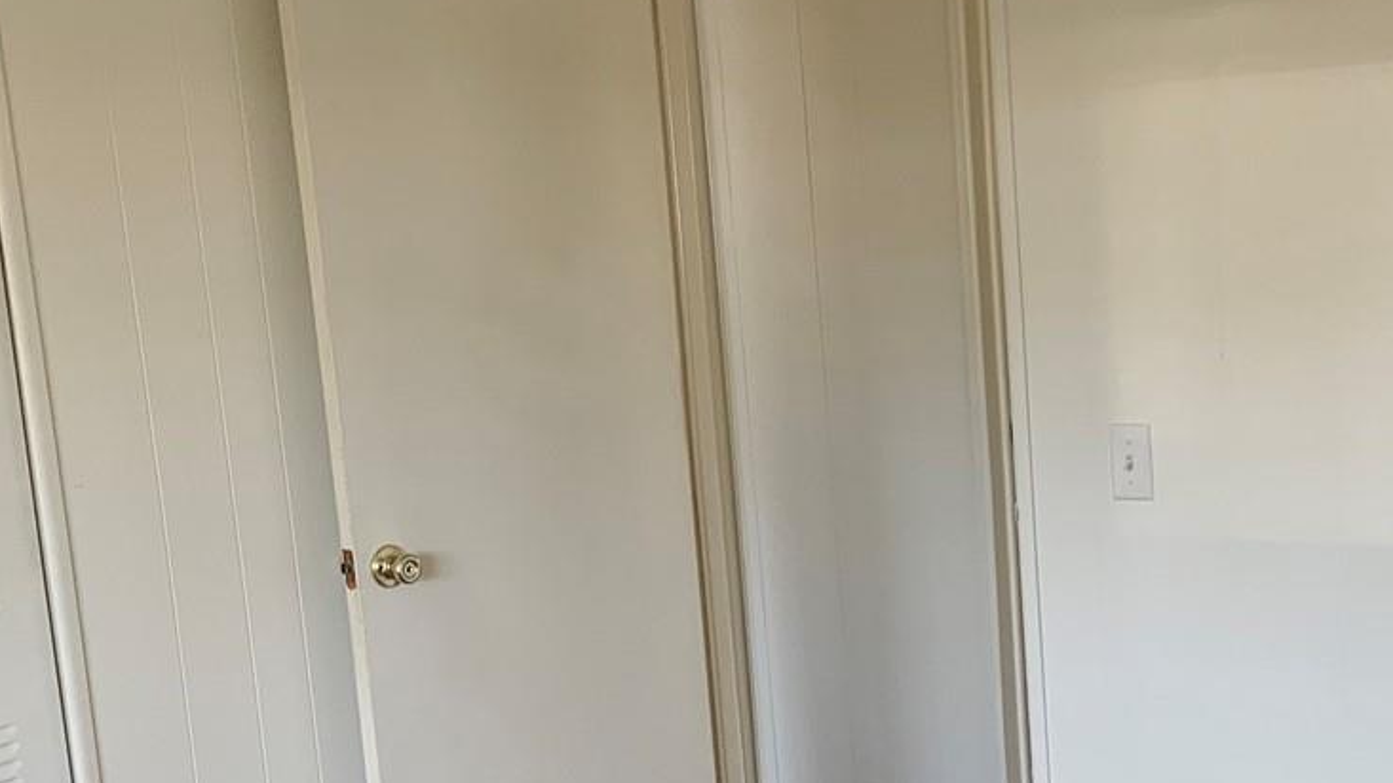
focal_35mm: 69
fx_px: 2548
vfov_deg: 17.3
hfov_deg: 30.6
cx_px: 773
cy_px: 627
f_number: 1.8
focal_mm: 3
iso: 40
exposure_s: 1/60
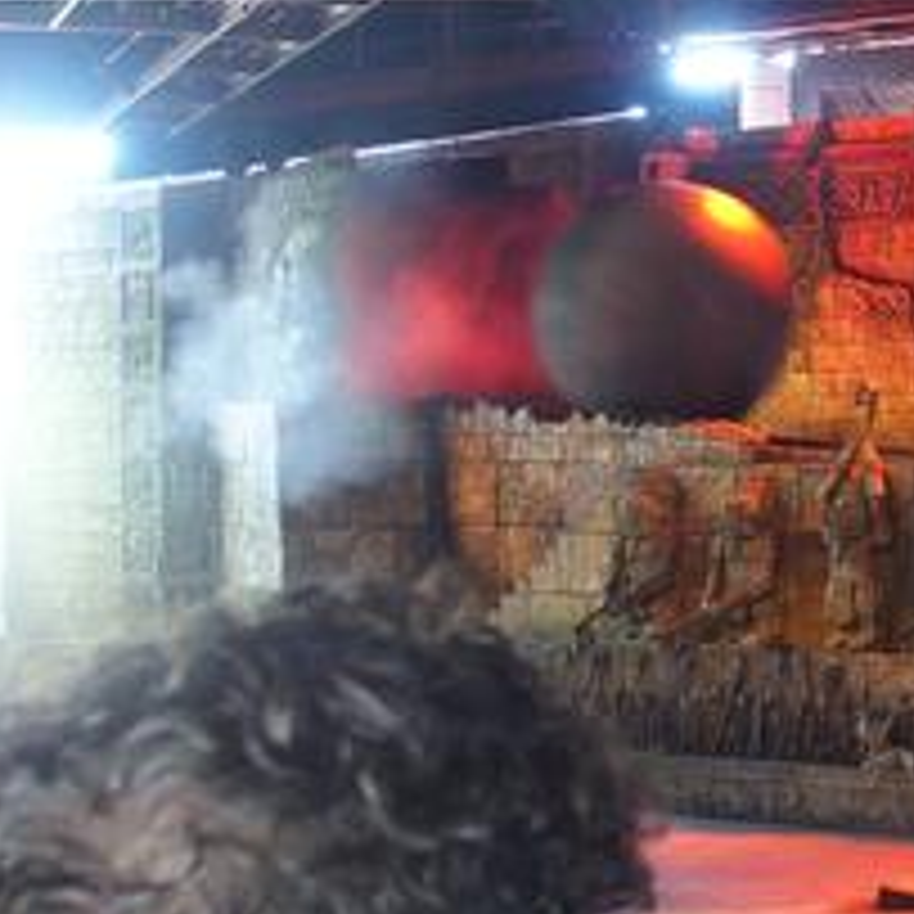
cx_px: 968
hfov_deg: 18.7
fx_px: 2689
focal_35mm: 90
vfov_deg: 19.2
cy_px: 288
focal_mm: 9.8
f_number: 2.8
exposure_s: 1/15
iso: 800
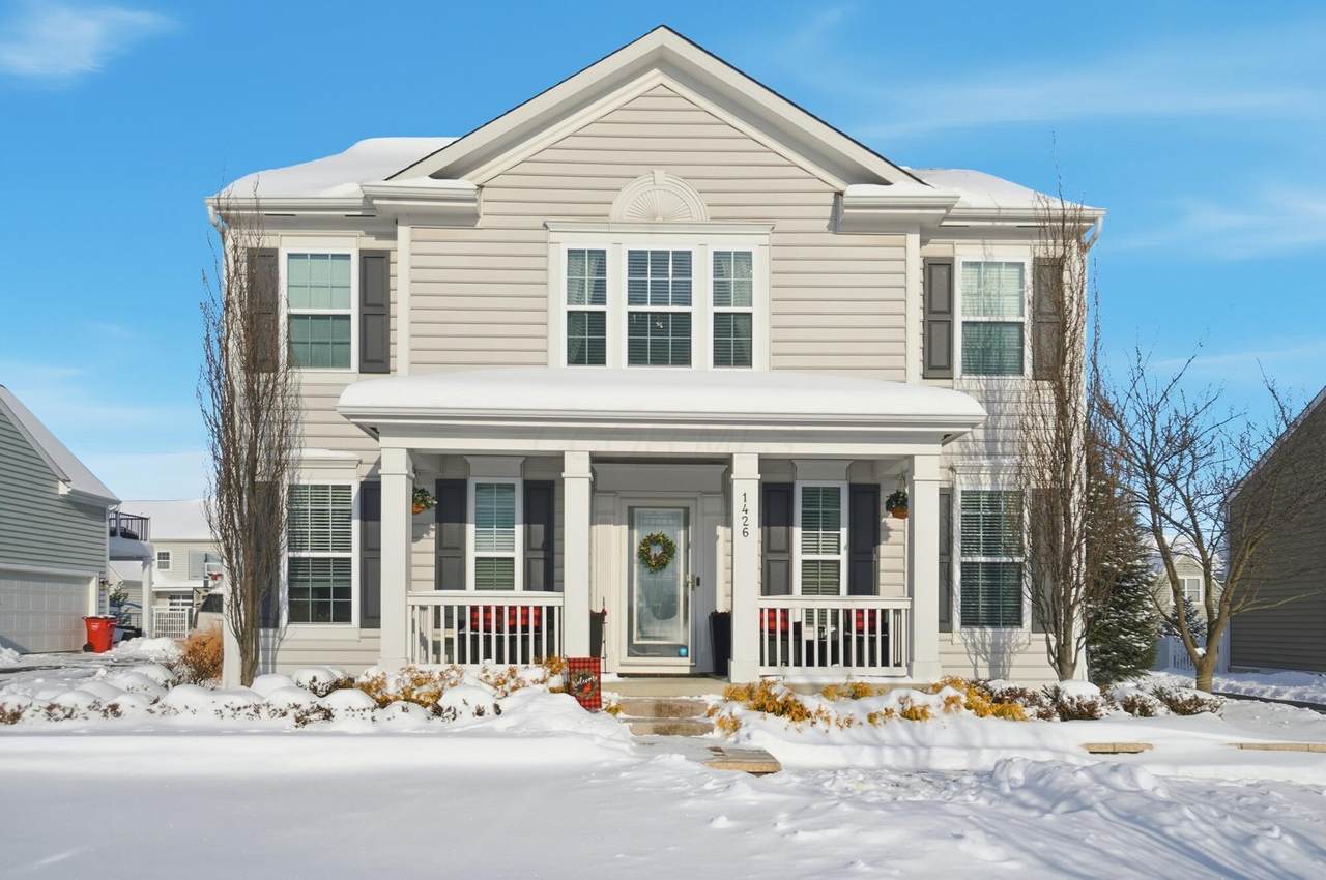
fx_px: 828
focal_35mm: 22
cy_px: 440
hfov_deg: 77.4
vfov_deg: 56.0
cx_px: 663
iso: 100
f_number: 4
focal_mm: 15
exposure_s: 1/4000
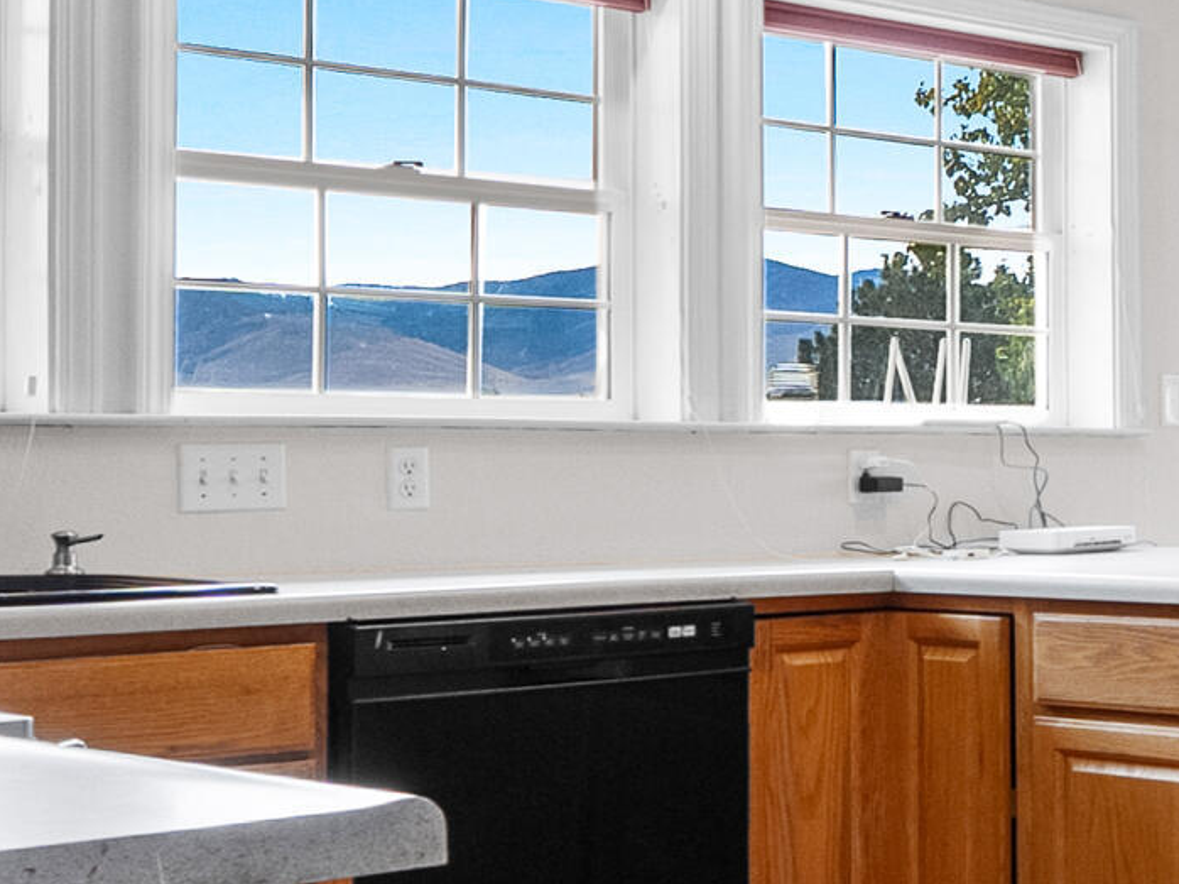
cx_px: 1110
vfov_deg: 23.6
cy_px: 426
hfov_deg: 29.6
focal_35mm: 62
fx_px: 2111
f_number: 6.3
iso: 400
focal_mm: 10
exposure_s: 1/13
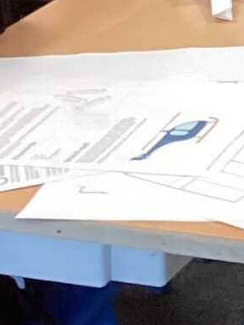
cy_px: -434
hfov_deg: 6.7
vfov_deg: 8.7
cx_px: 615
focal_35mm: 209
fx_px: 1964
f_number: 2.4
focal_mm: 3.3
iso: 125
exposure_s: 1/50
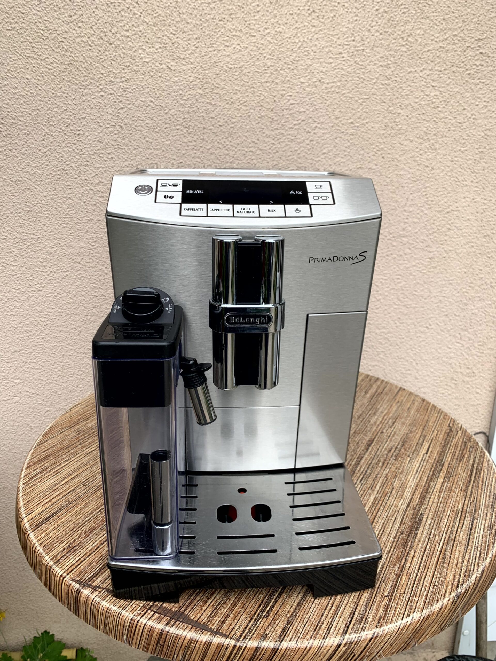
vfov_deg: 67.3
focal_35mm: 26
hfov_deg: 53.1
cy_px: 330
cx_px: 248
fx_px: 497
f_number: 1.8
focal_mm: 4.25
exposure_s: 1/368
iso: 25
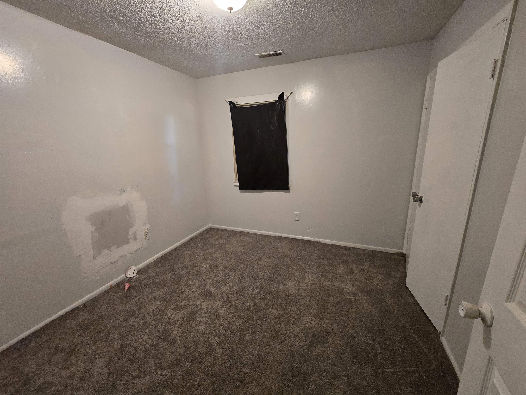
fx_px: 198
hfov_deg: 106.2
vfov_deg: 89.9
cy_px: 198
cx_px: 263
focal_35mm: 13
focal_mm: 2.2
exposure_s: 1/60
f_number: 2.2
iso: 1000
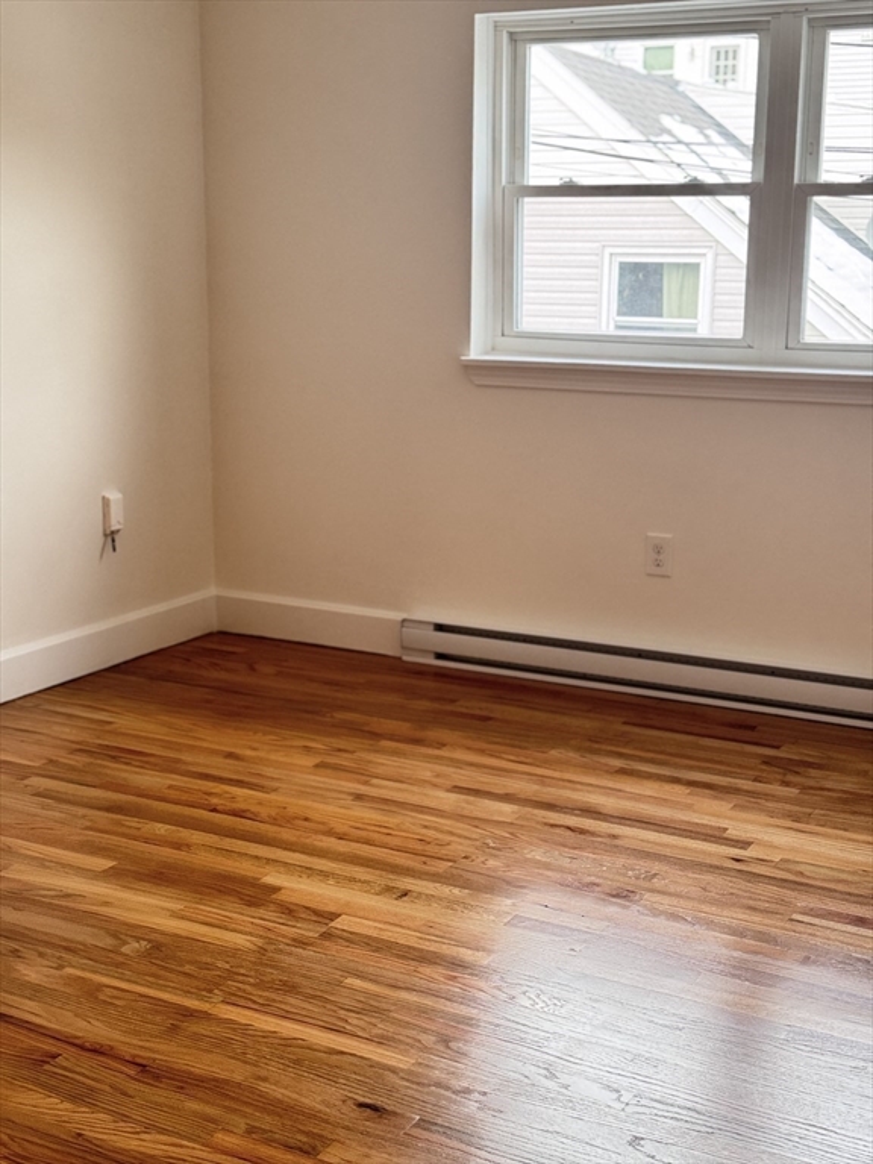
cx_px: 436
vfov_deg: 39.7
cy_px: 582
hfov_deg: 30.3
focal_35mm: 48
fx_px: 1614
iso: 250
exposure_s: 1/60
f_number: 1.78
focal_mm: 6.76
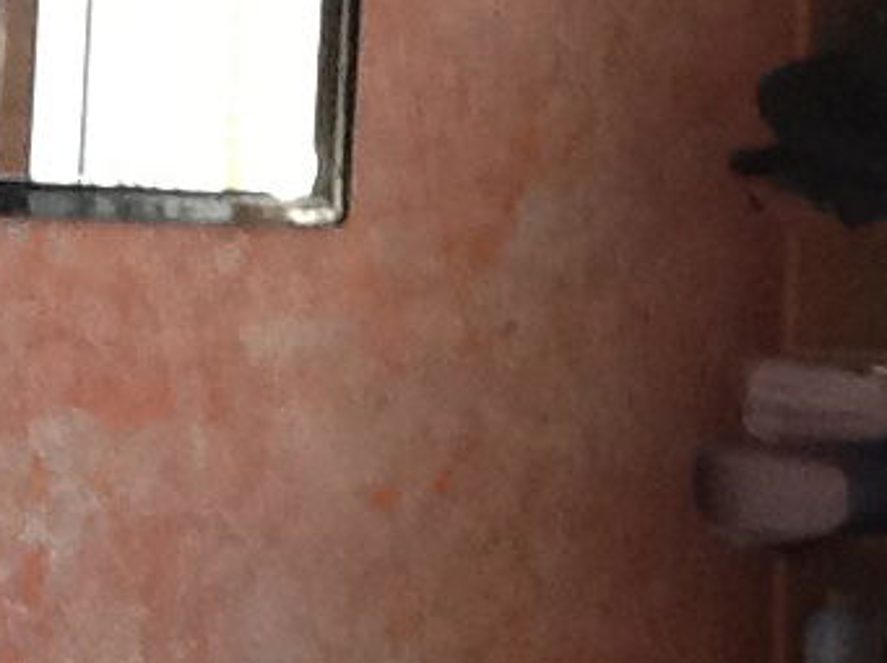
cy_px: 367
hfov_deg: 15.4
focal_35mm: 124
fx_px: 3174
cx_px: 1009
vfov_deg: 11.9
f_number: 2.4
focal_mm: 2.03
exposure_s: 1/30
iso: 100
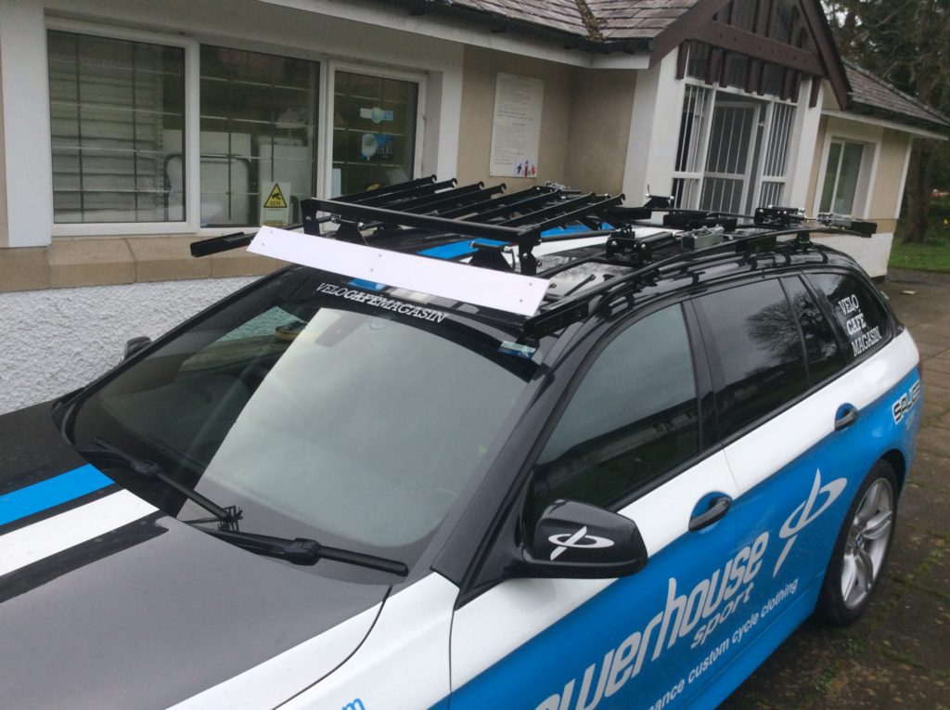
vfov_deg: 44.1
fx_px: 877
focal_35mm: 32
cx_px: 475
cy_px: 355
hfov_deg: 56.9
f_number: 2.4
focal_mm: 3.3
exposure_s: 1/440
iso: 32
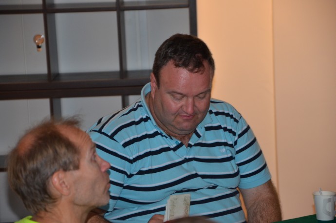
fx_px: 1467
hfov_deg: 13.1
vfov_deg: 8.7
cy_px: 112
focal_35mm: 158
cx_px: 168
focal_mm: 105
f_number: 5.6
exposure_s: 1/60
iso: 800
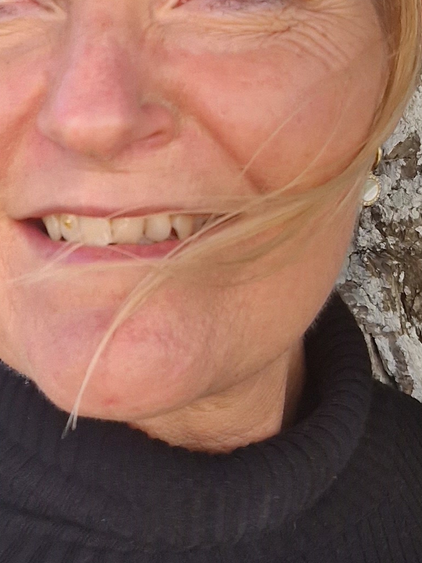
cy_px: 202
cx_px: 130
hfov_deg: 16.5
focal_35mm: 89
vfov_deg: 22.0
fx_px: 1447
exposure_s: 1/1376
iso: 50
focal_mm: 5.4
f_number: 1.8
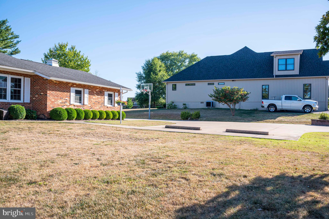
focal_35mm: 33
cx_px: 164
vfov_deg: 39.9
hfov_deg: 57.3
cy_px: 110
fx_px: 301
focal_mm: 33
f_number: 10
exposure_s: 1/400
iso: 320
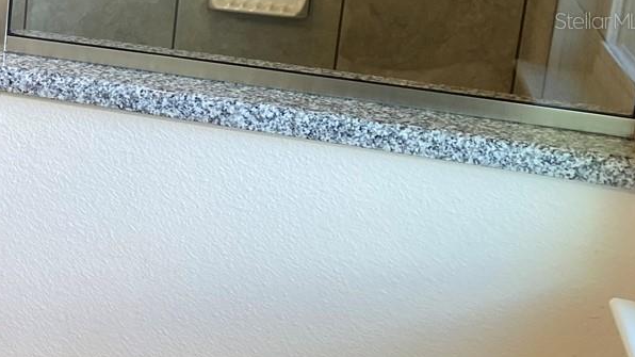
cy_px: 20
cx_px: -197
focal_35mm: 76
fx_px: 1279
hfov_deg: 24.3
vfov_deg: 15.6
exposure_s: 1/120
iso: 100
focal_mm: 4.25
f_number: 1.8
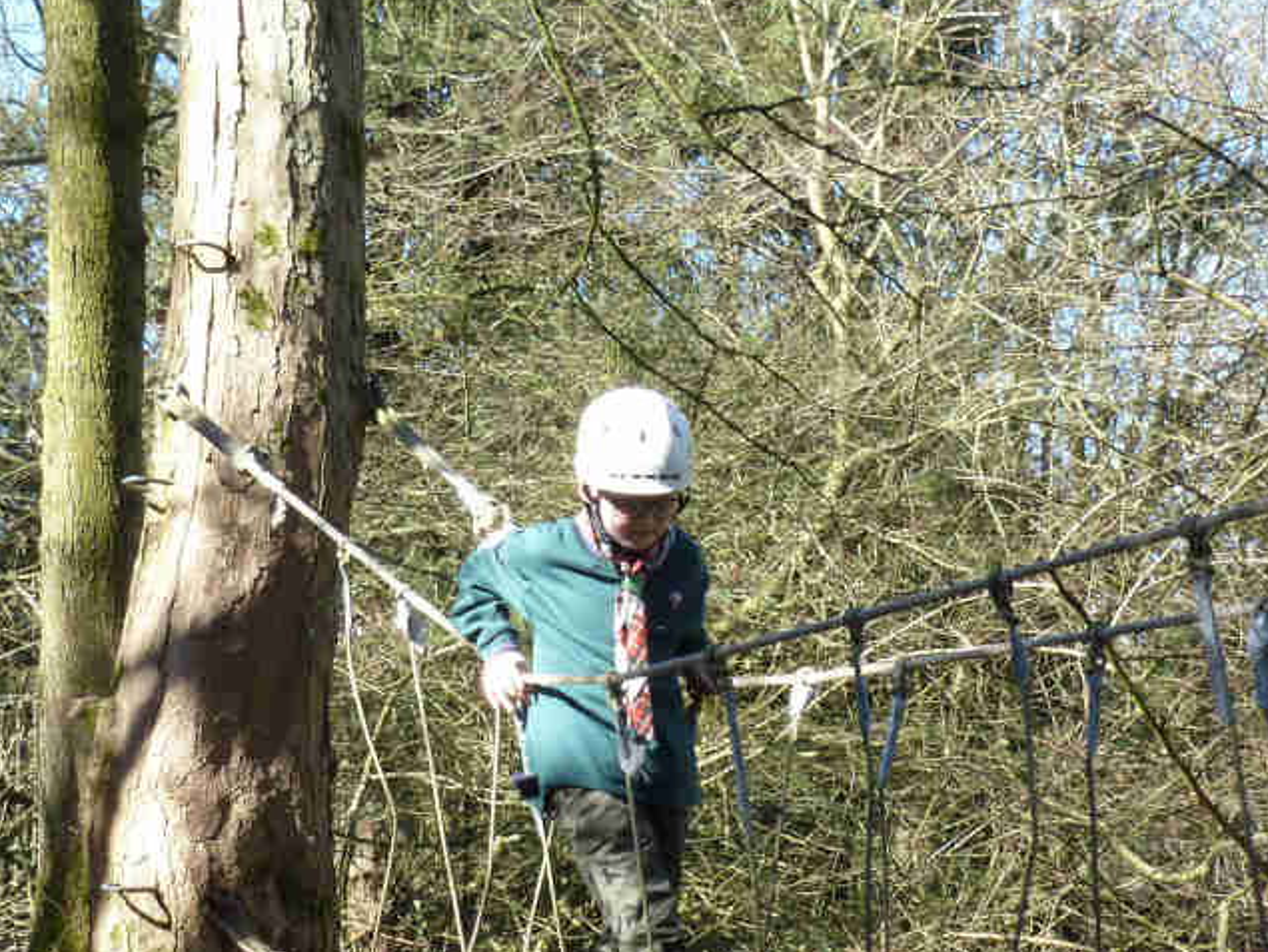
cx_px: 549
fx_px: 3519
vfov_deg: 15.3
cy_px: 722
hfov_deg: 20.4
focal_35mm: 96
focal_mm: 10.9
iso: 100
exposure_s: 1/80
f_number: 4.5
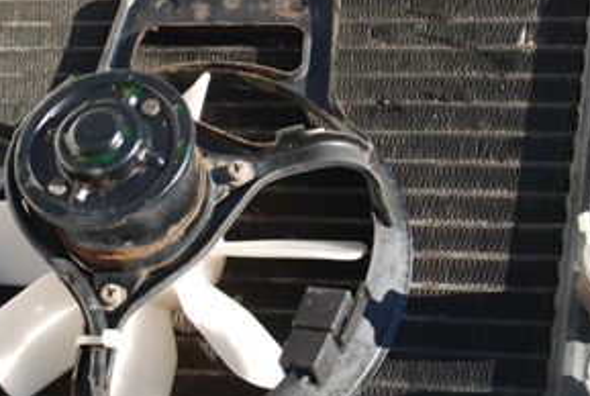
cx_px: 243
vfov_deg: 11.9
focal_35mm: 116
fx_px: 1907
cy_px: 227
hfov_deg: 17.6
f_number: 5.6
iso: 100
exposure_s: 1/125
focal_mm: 35
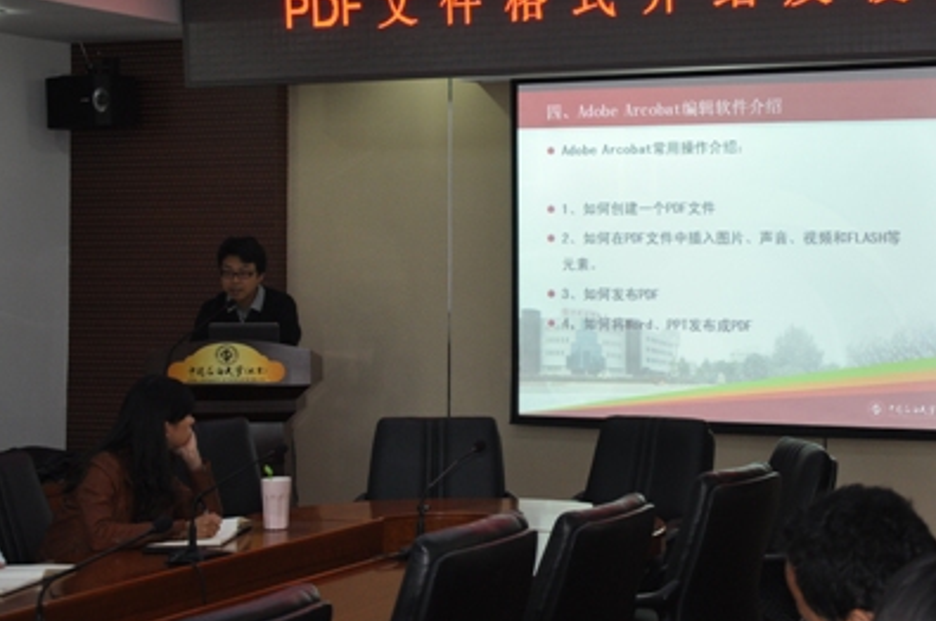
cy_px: 186
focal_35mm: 73
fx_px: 1895
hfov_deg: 27.5
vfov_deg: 18.5
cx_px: 671
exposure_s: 1/60
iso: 500
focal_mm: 32
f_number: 4.2
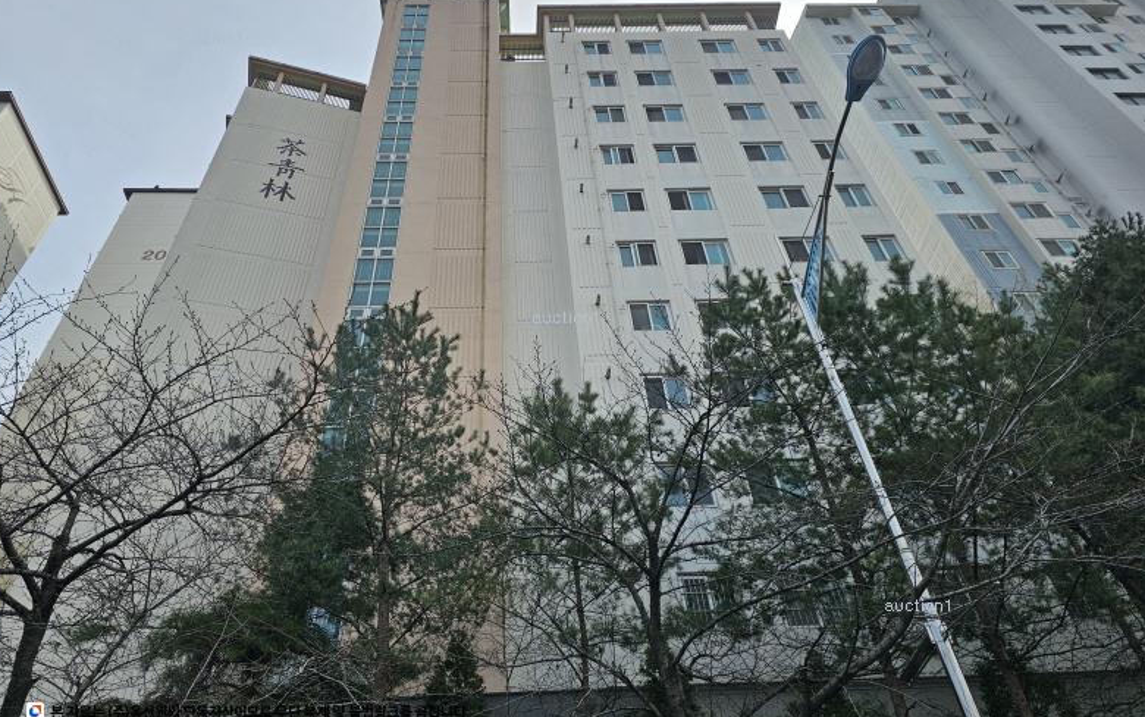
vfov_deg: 49.3
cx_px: 565
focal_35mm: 25
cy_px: 328
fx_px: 780
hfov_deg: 72.5
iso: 10
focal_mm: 6.3
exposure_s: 1/1120
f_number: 1.7
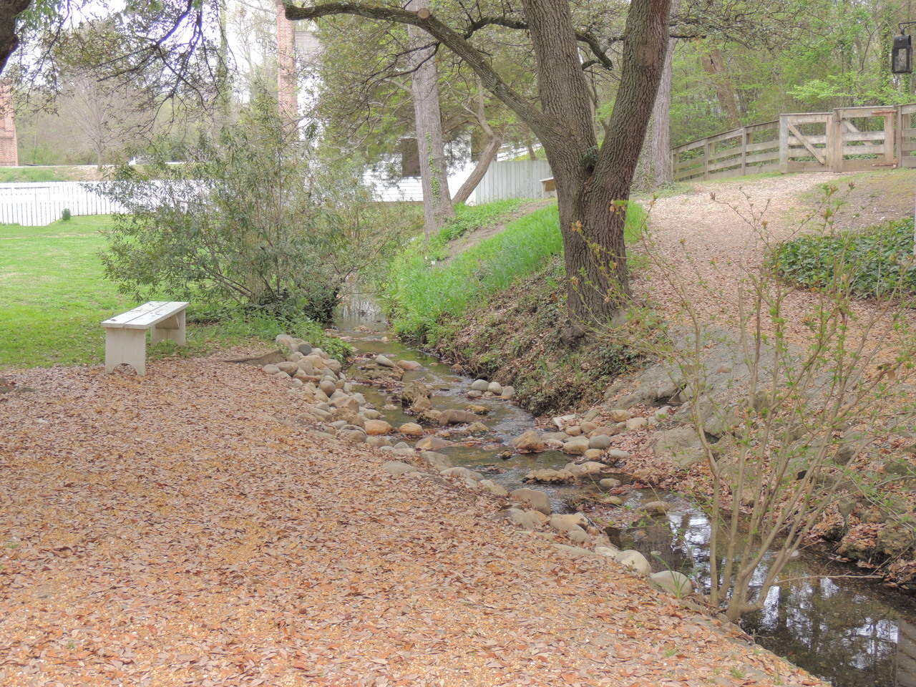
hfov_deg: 40.4
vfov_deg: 30.9
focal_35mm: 47
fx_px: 1244
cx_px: 458
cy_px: 344
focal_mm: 8.3
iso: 100
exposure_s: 1/125
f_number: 3.5
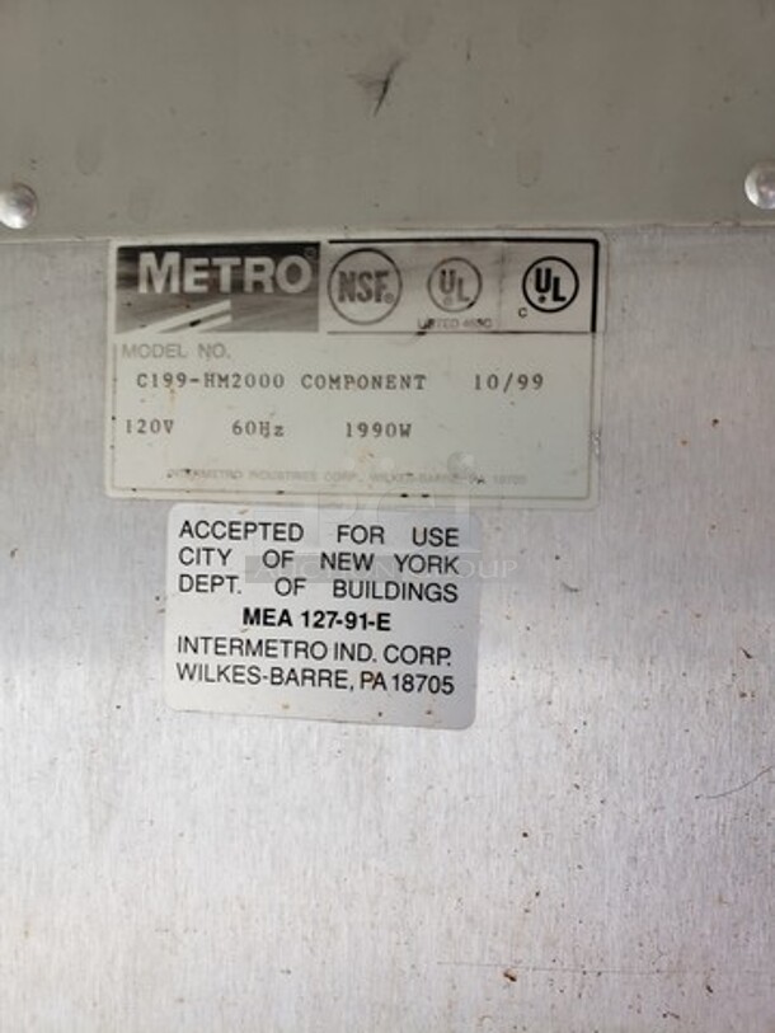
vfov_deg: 67.3
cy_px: 516
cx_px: 388
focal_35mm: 26
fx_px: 776
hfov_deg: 53.1
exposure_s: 1/50
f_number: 2.4
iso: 160
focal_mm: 4.3
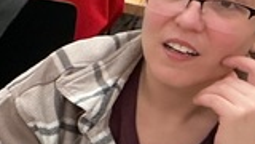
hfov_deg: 11.3
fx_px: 1068
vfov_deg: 7.6
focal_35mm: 158
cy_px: 181
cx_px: -359
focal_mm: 3
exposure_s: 1/60
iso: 100
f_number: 1.8
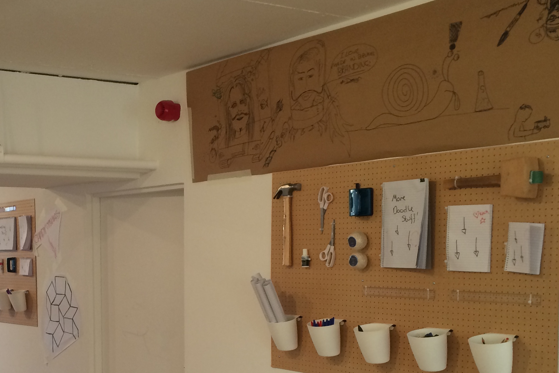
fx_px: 854
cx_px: 114
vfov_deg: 24.2
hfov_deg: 35.1
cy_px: 306
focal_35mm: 55
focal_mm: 4.15
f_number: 2.2
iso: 64
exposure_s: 1/33
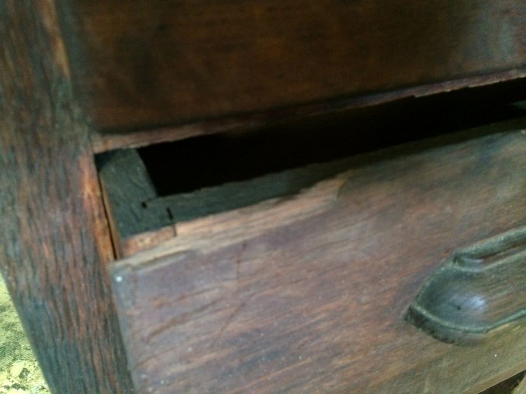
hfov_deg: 60.0
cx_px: 263
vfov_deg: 46.8
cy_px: 197
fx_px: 456
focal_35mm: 30
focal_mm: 4.12
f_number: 2.2
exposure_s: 1/15
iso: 640
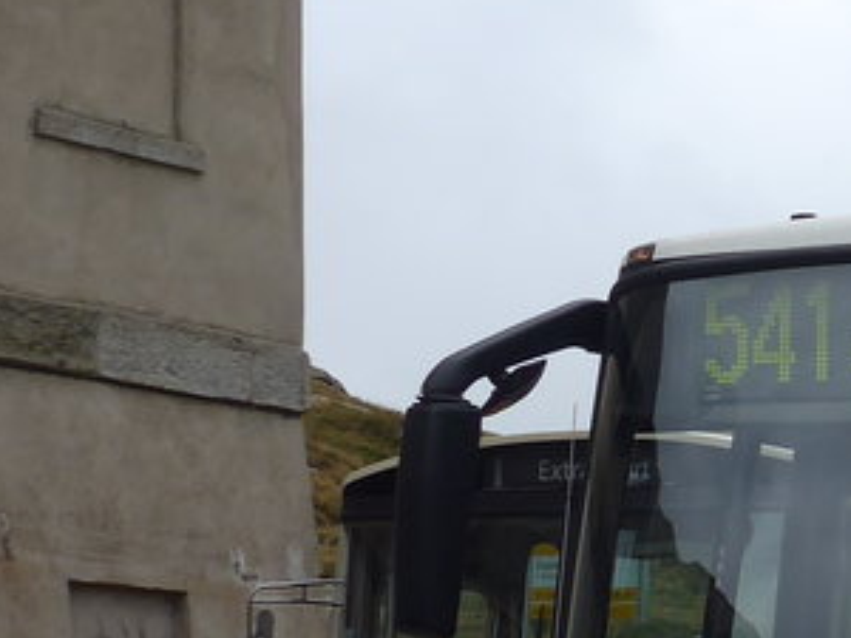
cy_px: 533
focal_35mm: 164
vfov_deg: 9.0
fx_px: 4032
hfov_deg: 11.5
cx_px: 1276
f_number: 2.8
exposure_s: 1/800
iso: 80
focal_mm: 8.4
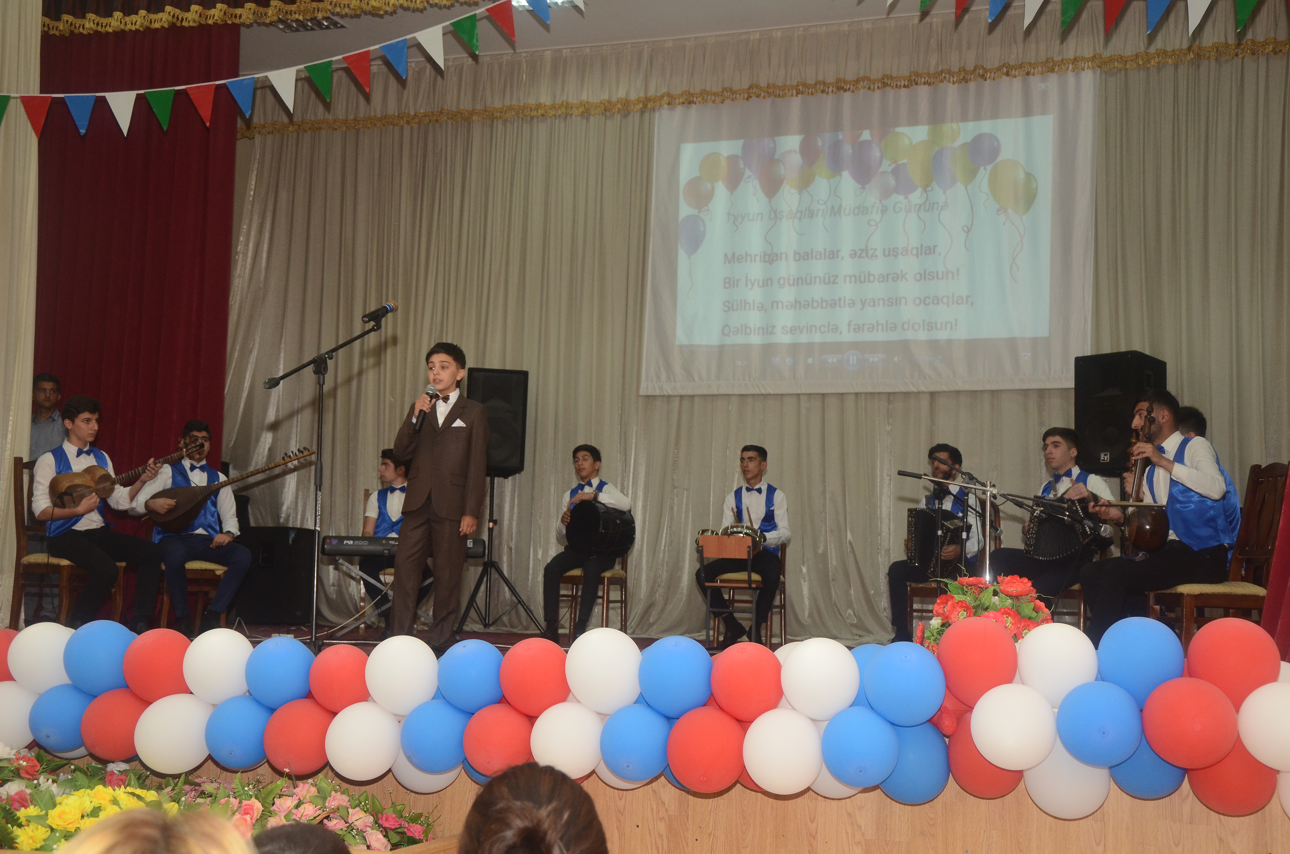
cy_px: 427
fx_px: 1824
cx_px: 645
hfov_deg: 39.0
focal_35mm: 51
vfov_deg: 26.4
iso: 1000
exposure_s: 1/50
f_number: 6.3
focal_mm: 34
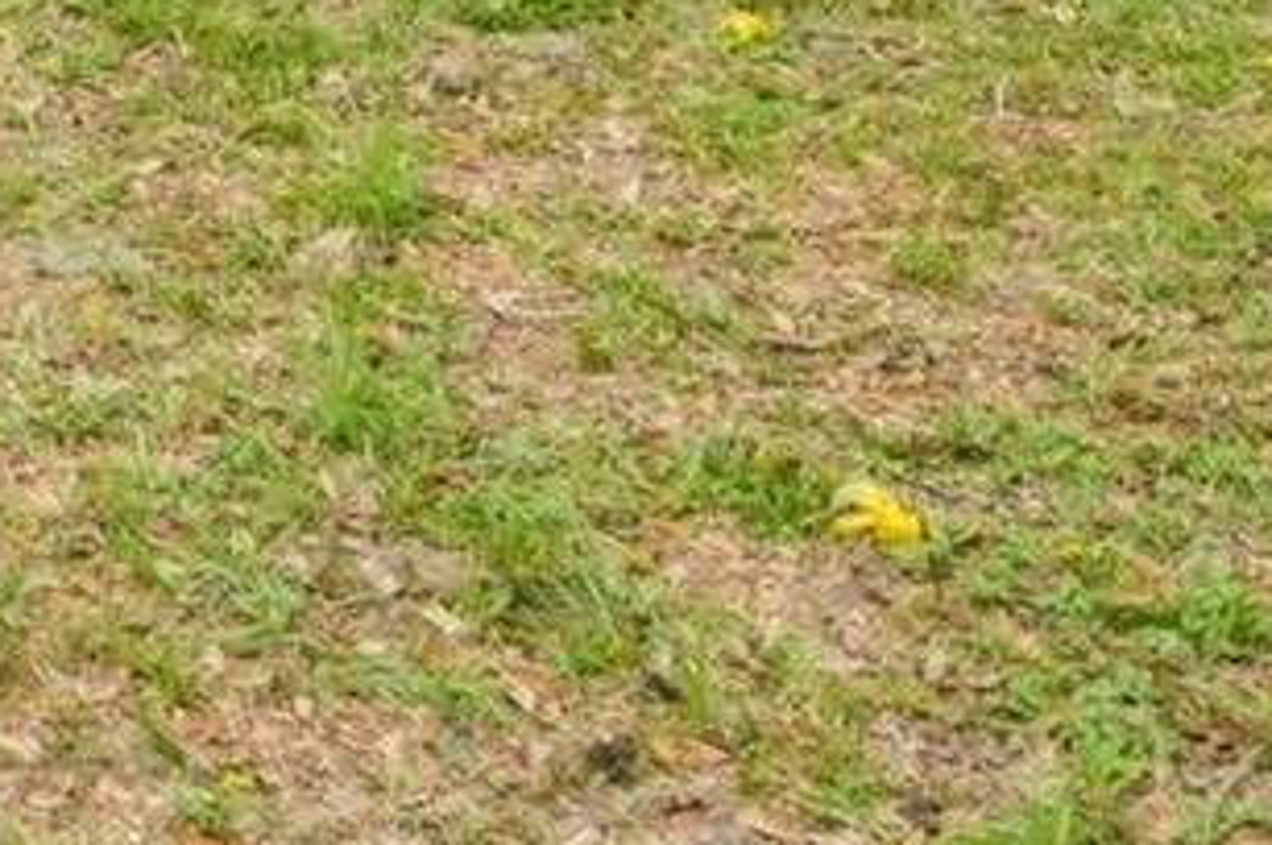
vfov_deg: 15.7
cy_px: -717
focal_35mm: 73
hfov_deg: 20.9
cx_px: -903
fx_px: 2577
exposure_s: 1/125
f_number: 8
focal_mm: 14
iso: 400
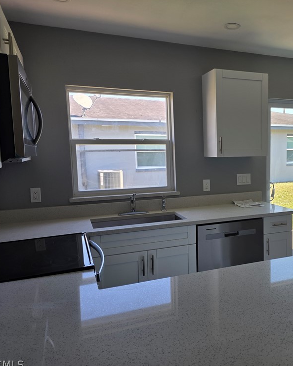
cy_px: 183
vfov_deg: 57.2
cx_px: 230
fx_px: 336
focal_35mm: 31
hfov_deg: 45.0
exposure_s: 1/180
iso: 40
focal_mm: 6.3
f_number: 1.7
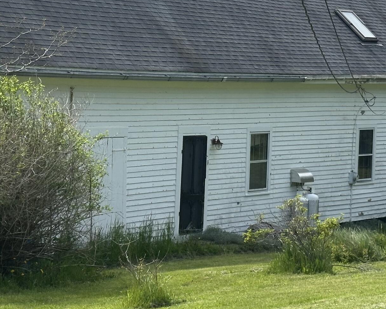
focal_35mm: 116
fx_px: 1325
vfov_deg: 13.3
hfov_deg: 16.6
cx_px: 156
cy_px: 161
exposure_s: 1/2890
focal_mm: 6.86
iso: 64
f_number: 1.78
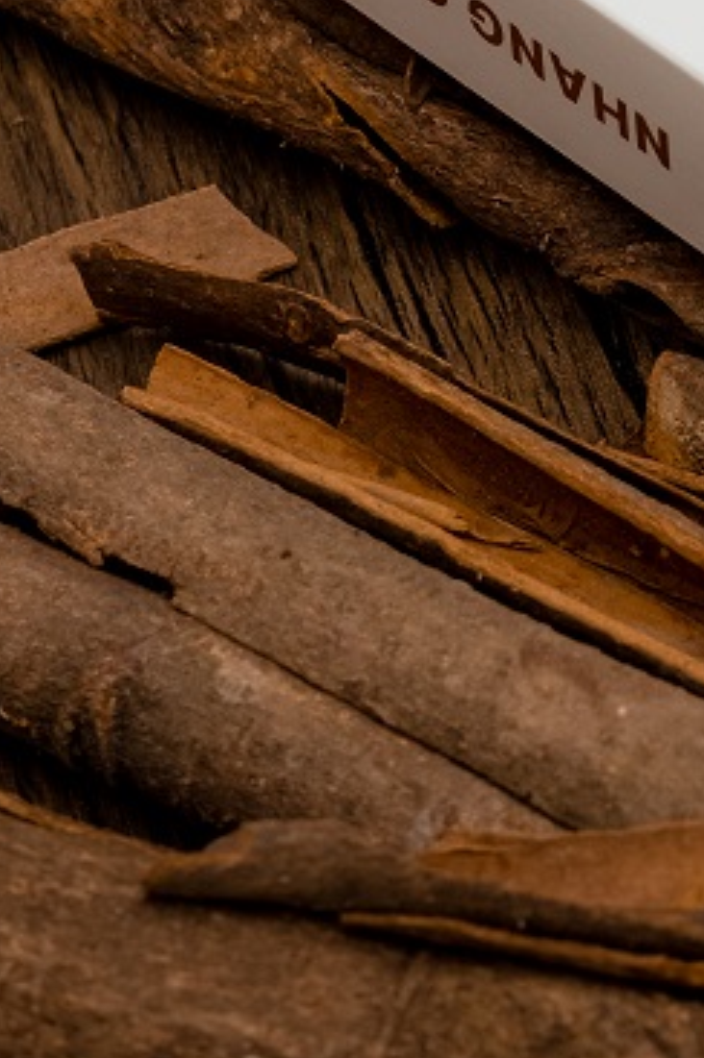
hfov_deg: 5.0
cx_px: 923
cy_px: -559
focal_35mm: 275
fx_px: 8081
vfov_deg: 7.4
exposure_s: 1/125
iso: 640
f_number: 5
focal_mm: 56
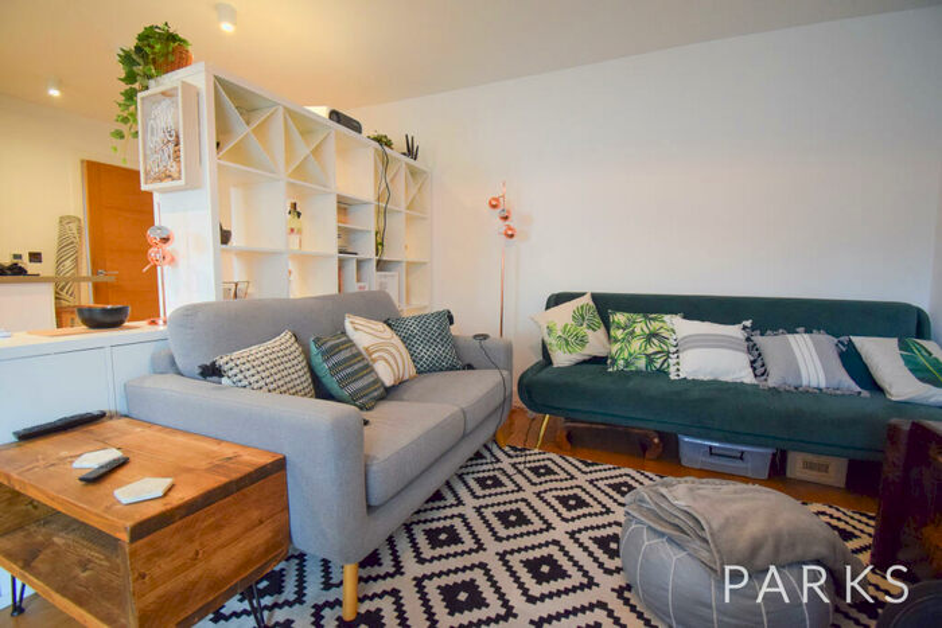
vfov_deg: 77.4
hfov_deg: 100.4
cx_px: 471
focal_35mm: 15
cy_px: 314
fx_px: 393
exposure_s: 1/60
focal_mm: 10
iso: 1800
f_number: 4.5
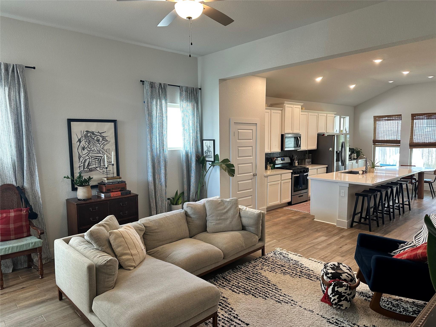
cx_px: 218
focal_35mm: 24
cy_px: 164
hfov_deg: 71.6
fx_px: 302
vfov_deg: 56.8
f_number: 1.78
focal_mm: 6.86
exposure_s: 1/60
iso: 125
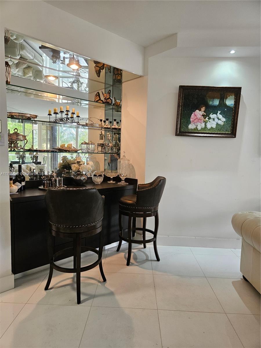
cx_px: 130
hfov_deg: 58.9
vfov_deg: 73.9
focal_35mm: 23
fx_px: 231
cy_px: 174
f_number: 1.8
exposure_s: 1/120
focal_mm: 5.4
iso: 250
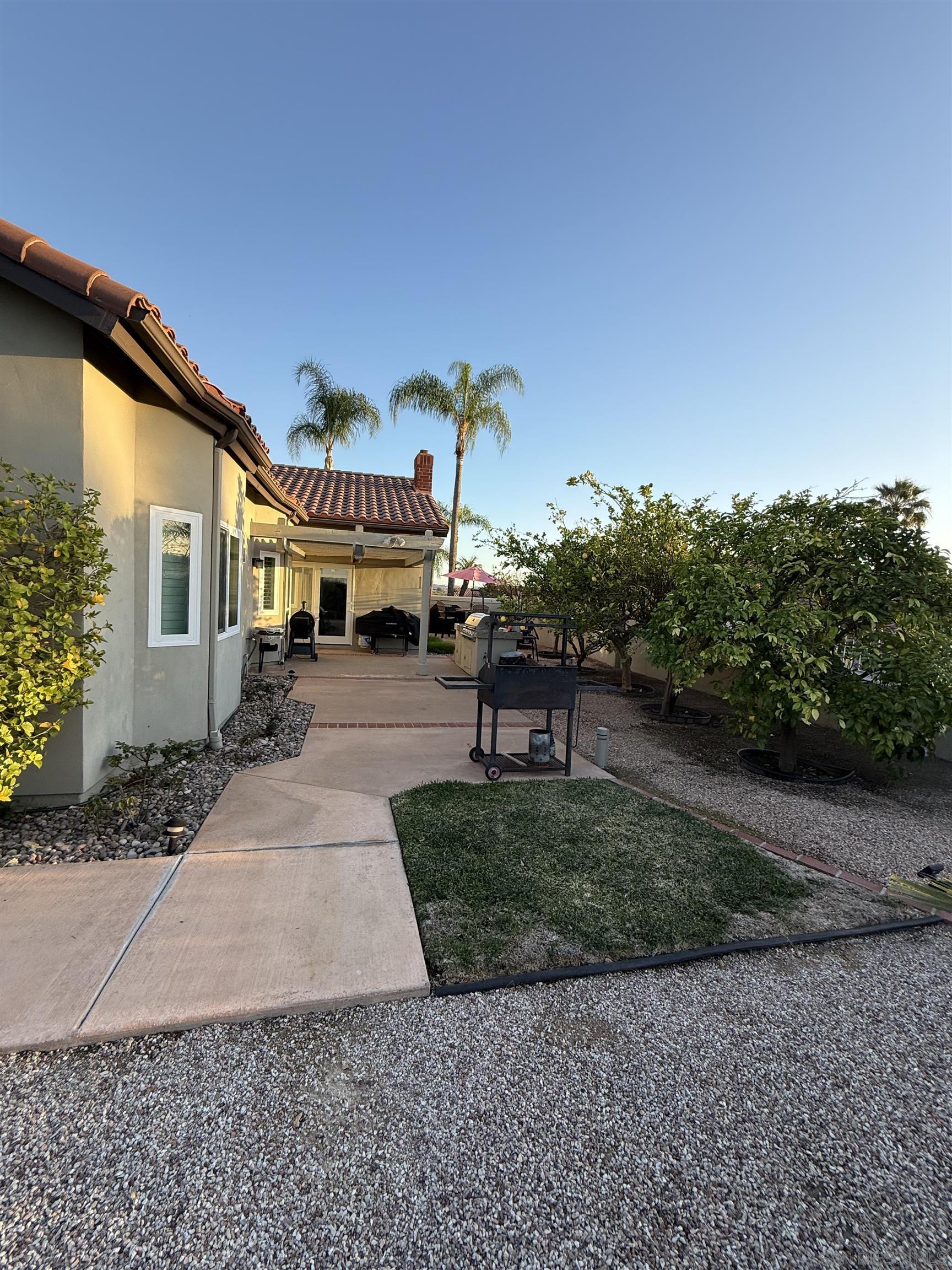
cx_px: 476
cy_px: 635
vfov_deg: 102.1
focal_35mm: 14
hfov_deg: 85.7
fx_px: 513
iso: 50
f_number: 2.2
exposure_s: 1/398
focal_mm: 2.22
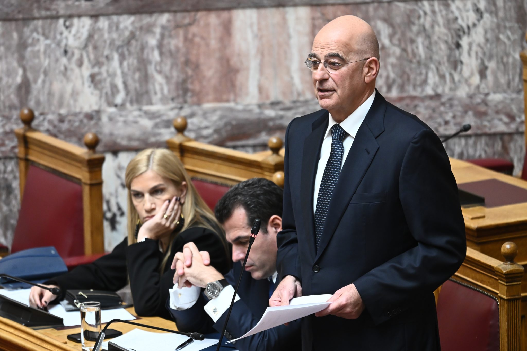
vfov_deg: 2.7
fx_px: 7318
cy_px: 176
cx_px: 264
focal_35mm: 500
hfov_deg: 4.1
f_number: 6.3
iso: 3600
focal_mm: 500
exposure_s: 1/200
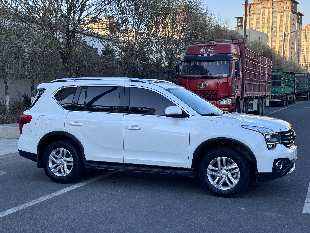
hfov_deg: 39.7
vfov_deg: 30.3
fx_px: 430
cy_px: 116
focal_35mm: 48
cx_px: 155
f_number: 1.78
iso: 64
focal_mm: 6.76
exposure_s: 1/354
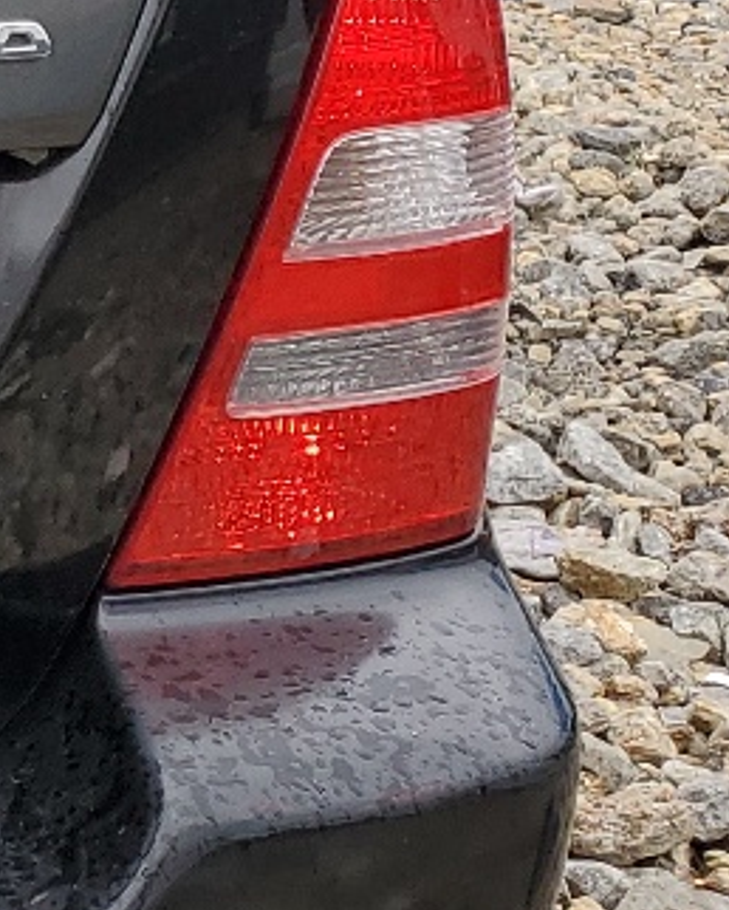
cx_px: -1181
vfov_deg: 15.1
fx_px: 3395
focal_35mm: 126
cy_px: 110
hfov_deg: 10.2
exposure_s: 1/769
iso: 50
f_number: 1.5
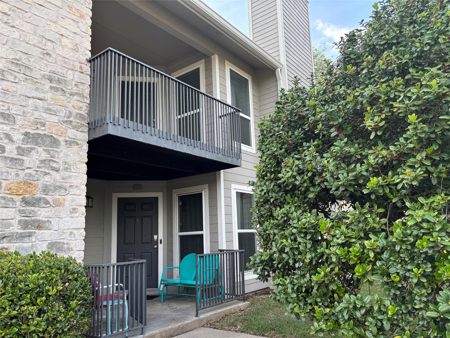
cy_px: 169
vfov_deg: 53.1
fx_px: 338
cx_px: 225
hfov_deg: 67.3
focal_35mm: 26
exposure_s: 1/334
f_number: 1.6
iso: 50
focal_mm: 5.96
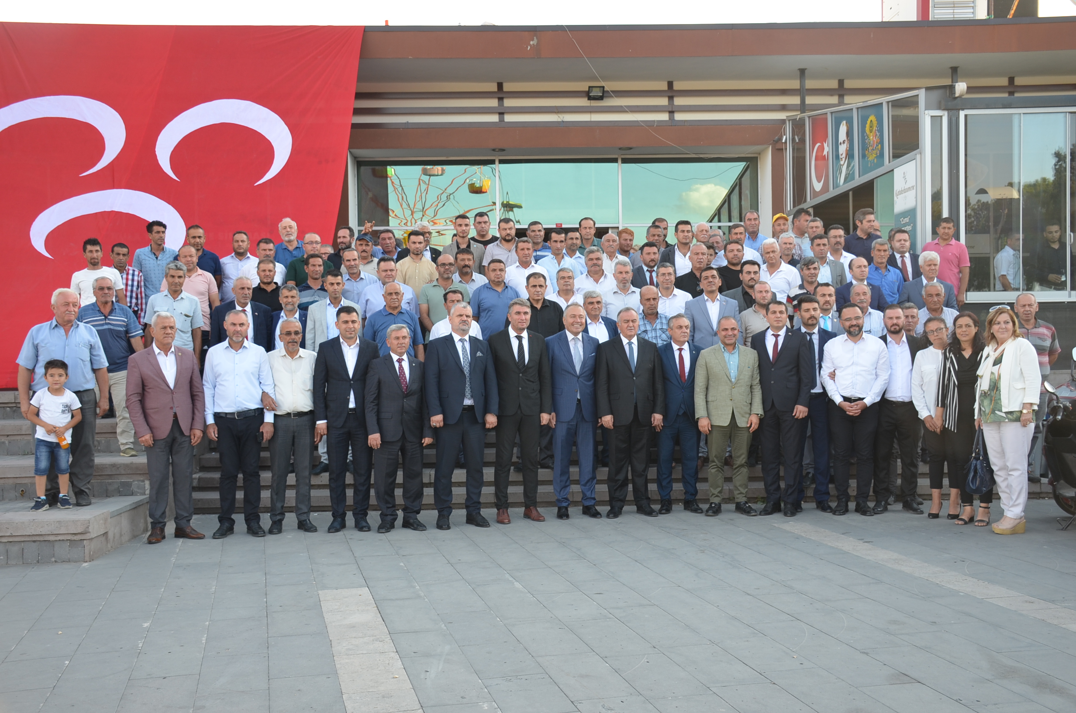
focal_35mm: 39
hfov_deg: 49.6
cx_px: 538
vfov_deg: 34.1
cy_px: 356
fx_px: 1163
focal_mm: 26
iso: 200
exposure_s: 1/125
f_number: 5.6
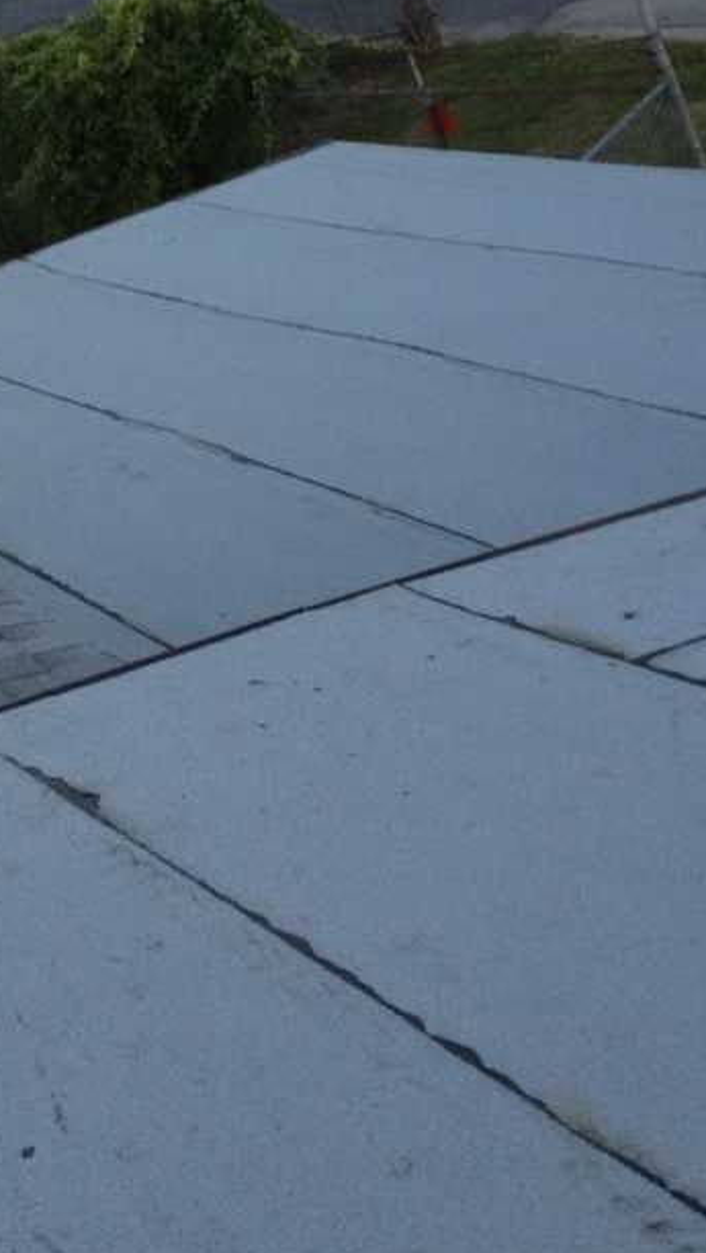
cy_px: 303
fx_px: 2758
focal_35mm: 83
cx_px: -157
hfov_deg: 14.1
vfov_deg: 25.3
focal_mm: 4.28
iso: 64
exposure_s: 1/120
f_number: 2.4
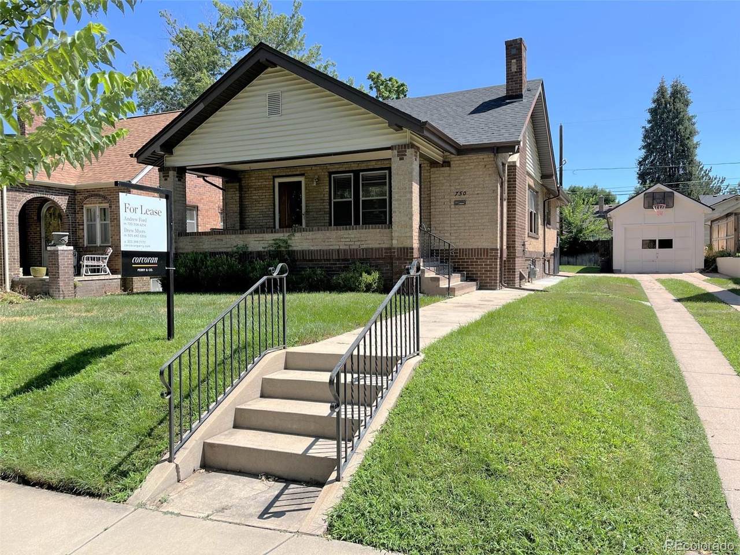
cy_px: 278
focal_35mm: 26
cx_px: 370
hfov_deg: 67.3
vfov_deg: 53.1
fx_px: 556
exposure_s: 1/2137
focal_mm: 5.1
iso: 50
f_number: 1.6
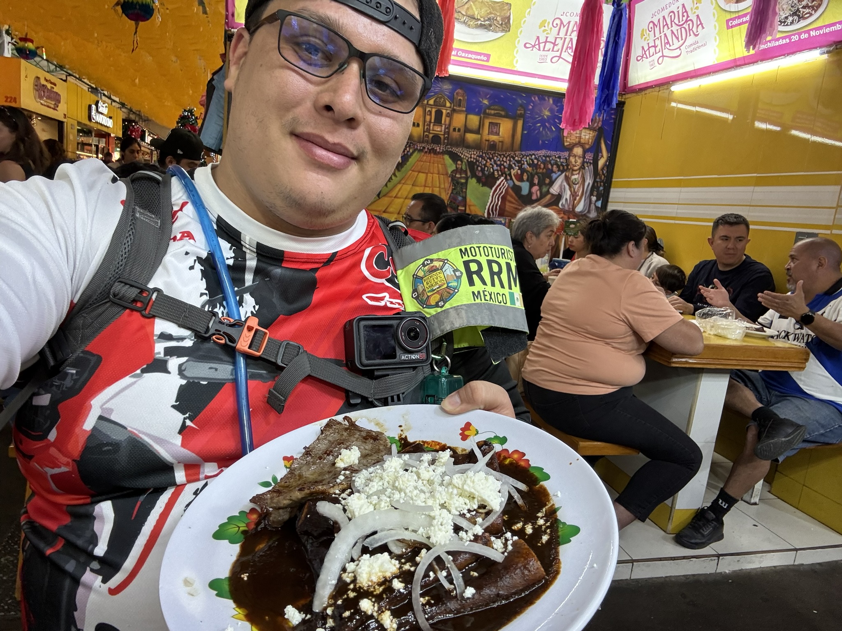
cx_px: 421
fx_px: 559
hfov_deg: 73.9
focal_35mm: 23
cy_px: 316
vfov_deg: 58.9
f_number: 1.9
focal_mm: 2.69
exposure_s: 1/60
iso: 160
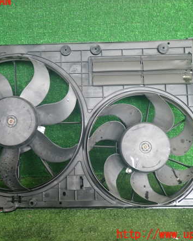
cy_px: 118
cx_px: 76
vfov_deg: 45.8
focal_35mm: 40
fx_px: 286
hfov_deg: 37.2
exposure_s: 1/60
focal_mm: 5.4
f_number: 2.3
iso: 200
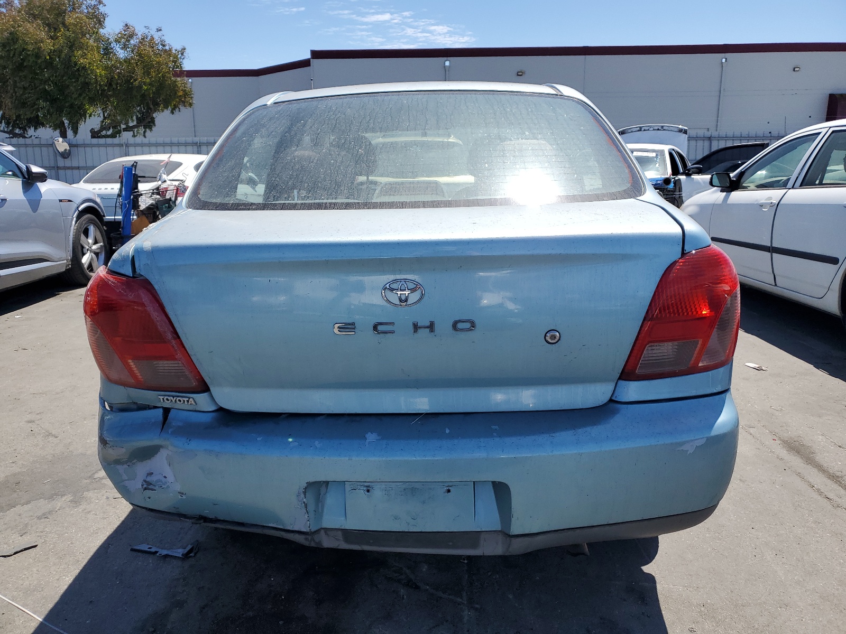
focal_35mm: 26
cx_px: 423
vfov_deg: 53.1
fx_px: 635
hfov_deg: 67.3
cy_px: 317
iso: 50
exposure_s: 1/3333
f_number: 1.5
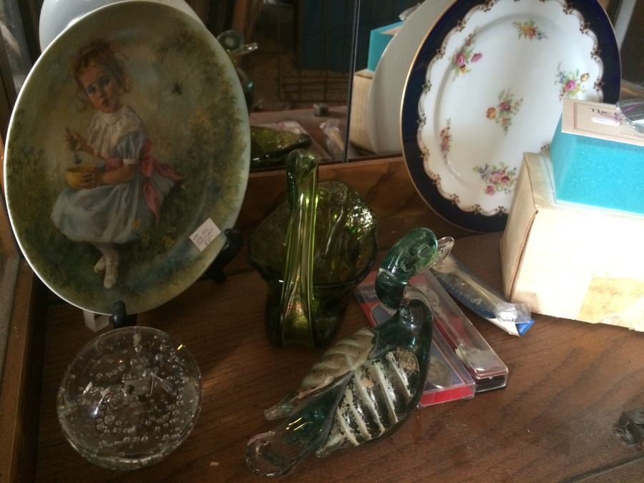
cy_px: 242
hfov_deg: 60.0
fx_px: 558
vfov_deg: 46.8
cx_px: 322
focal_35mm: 30
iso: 320
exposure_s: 1/15
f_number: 2.2
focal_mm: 4.12
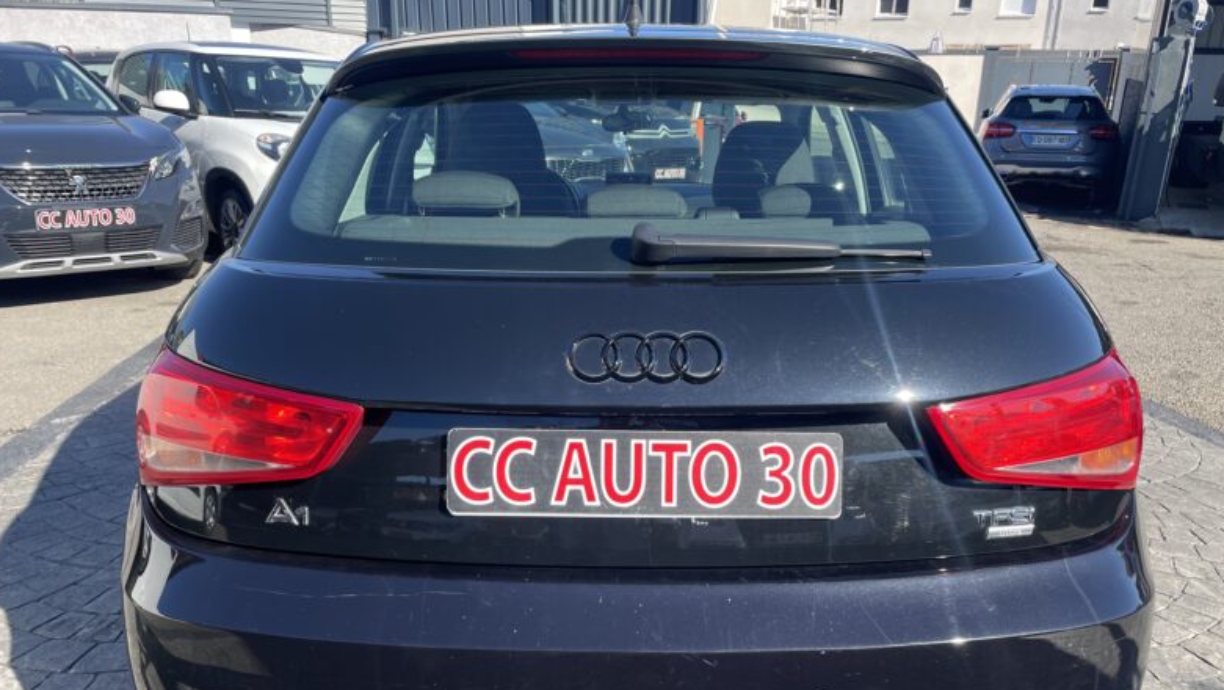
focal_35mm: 29
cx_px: 610
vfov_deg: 40.0
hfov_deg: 66.0
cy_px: 414
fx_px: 942
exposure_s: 1/868
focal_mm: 4.2
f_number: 1.6
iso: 32
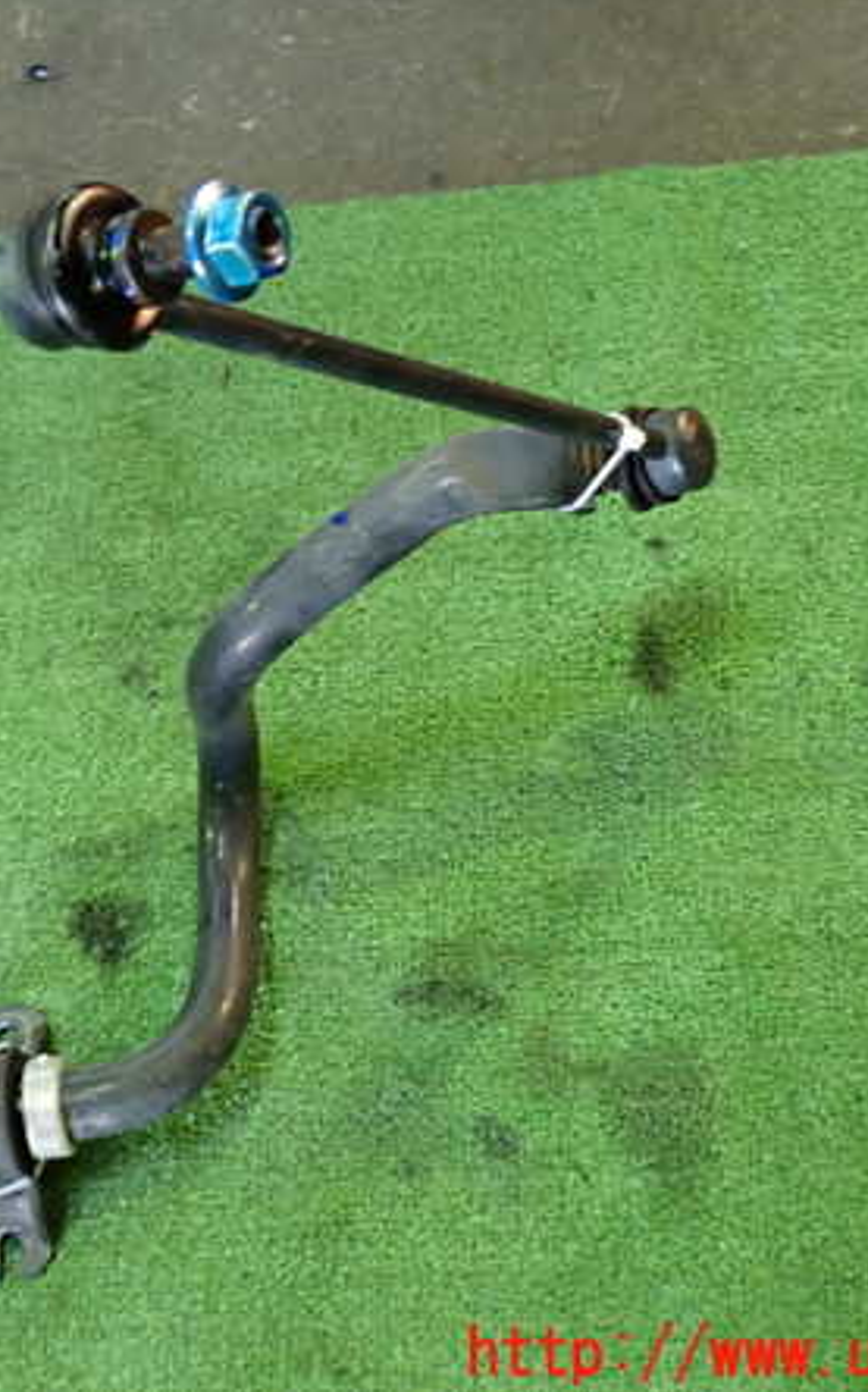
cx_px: 235
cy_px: 690
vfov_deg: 46.2
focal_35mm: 43
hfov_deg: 29.4
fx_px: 1630
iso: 400
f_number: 2.3
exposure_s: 1/30
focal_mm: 5.4
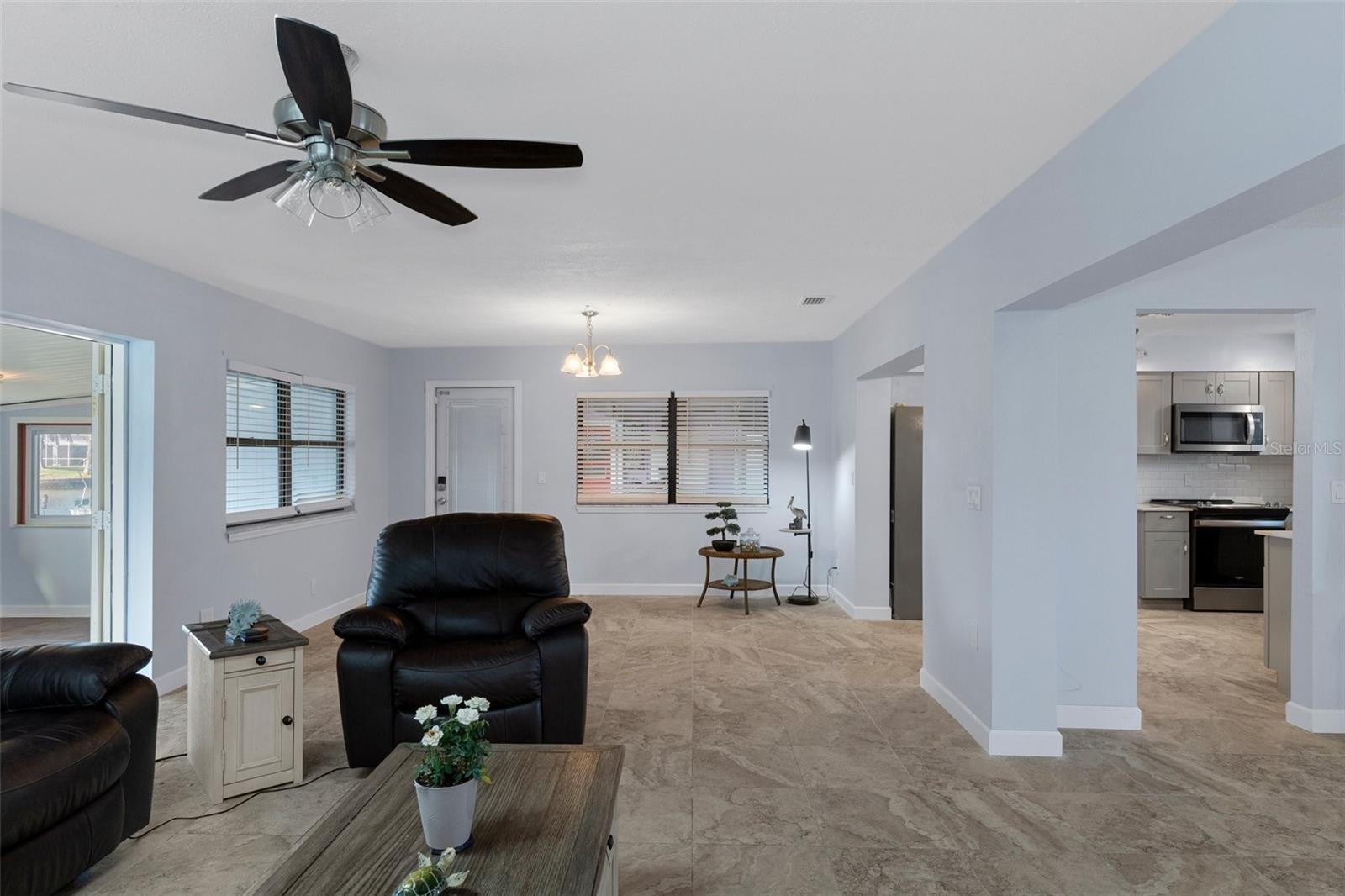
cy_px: 448
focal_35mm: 20
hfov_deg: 85.4
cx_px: 672
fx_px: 728
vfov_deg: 63.2
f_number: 8
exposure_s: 1/4
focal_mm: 13
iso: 320
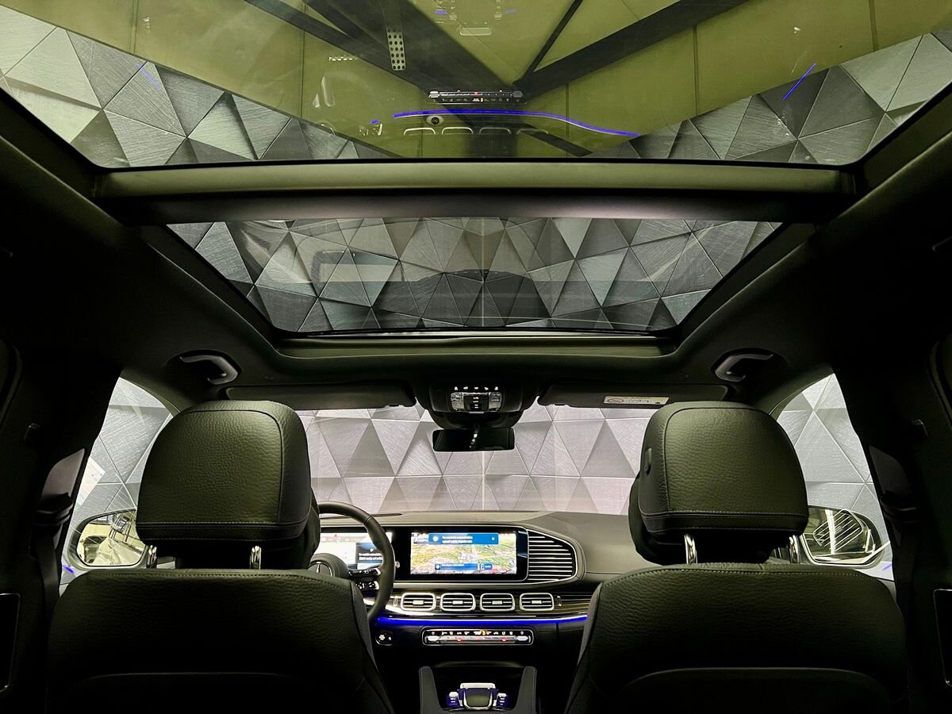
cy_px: 357
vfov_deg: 53.1
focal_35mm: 26
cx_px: 476
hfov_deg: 67.3
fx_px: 715
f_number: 1.5
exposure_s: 1/33
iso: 640
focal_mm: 5.7
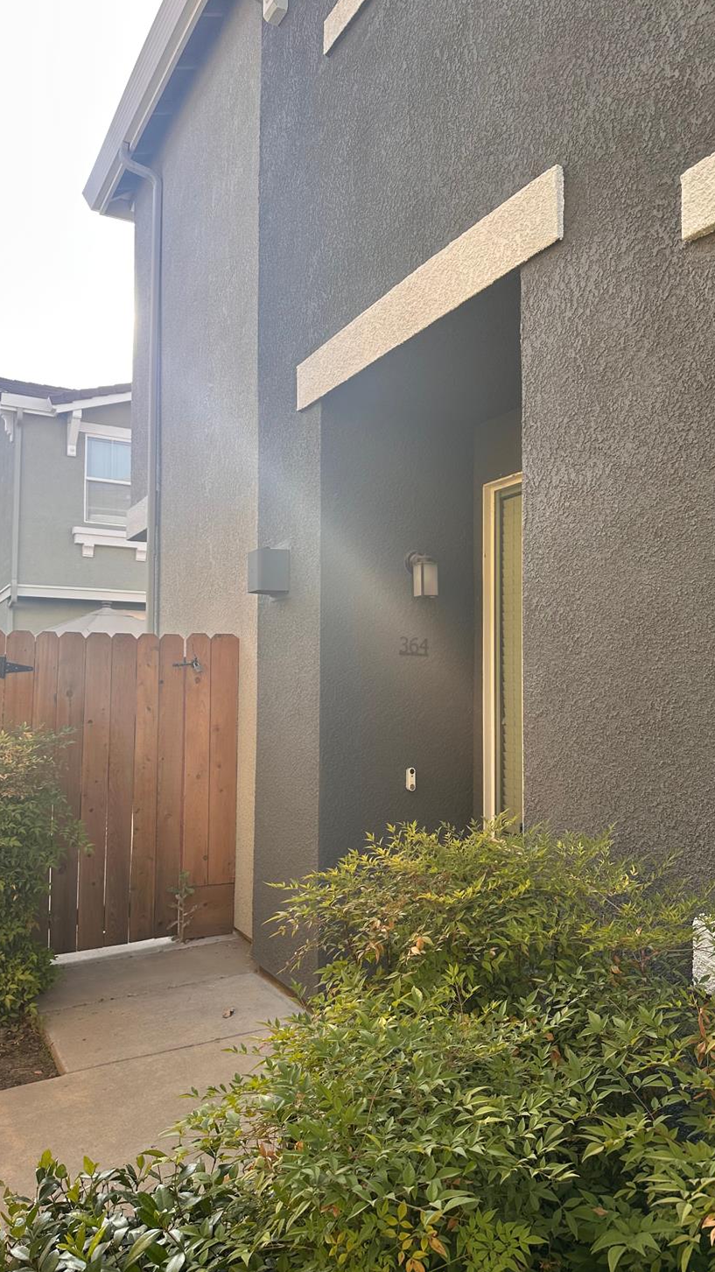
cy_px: 650
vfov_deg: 69.9
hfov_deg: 42.8
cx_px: 392
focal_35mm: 27
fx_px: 910
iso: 80
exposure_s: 1/630
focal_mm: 6.86
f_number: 1.78
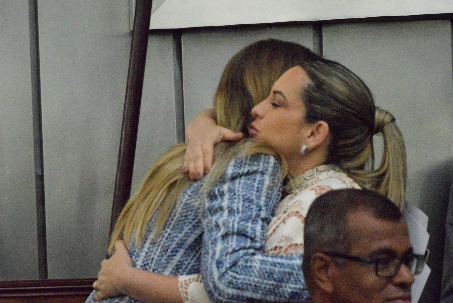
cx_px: 253
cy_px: 163
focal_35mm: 208
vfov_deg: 6.6
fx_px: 2619
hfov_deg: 9.9
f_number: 8
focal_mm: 120
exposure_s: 1/400
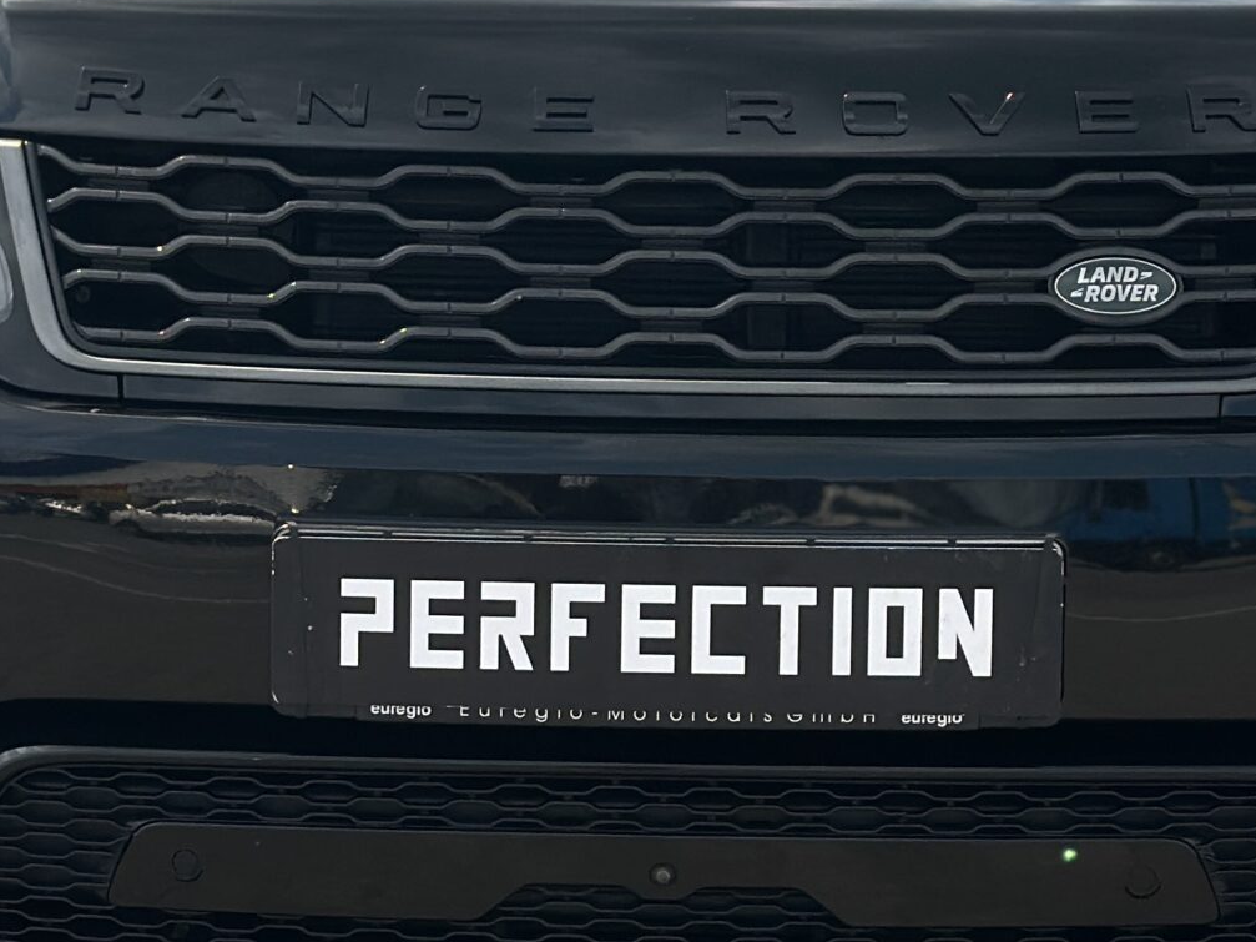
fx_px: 4426
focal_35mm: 122
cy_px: 203
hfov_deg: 16.1
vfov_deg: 12.1
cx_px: 536
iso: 100
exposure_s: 1/5556
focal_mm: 6.86
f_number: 1.78
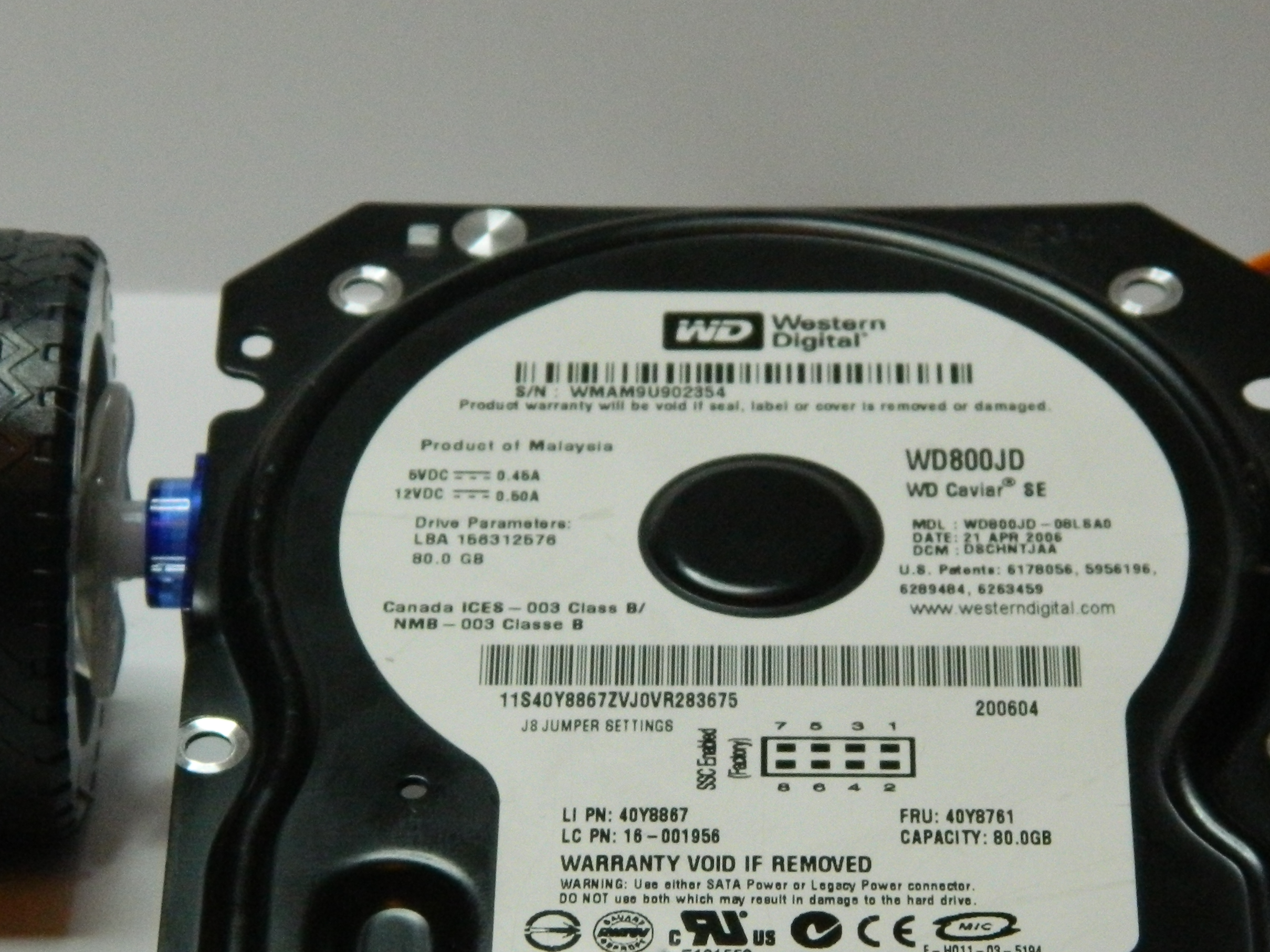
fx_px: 5503
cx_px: 694
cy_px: 723
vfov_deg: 9.9
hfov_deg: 13.2
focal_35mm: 150
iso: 400
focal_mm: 15.1
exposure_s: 1/100
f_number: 4.2
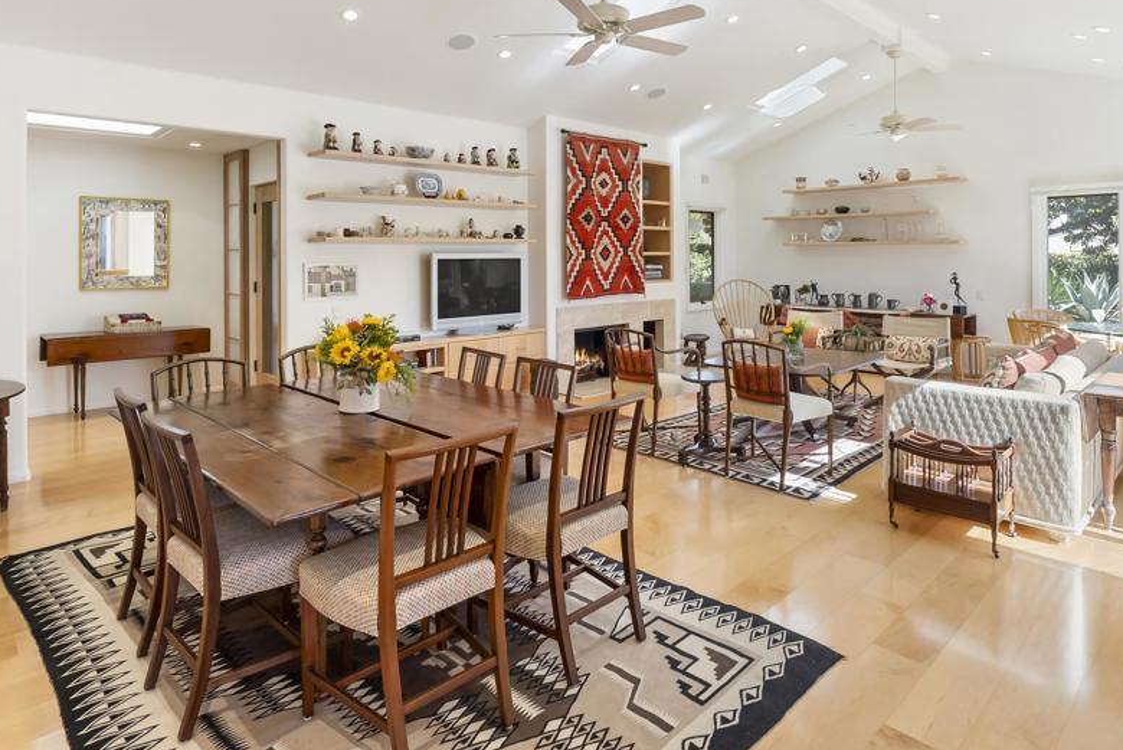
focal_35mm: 21
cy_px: 263
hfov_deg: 81.1
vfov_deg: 58.5
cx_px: 589
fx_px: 655
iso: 500
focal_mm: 16
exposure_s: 1/25
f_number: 8
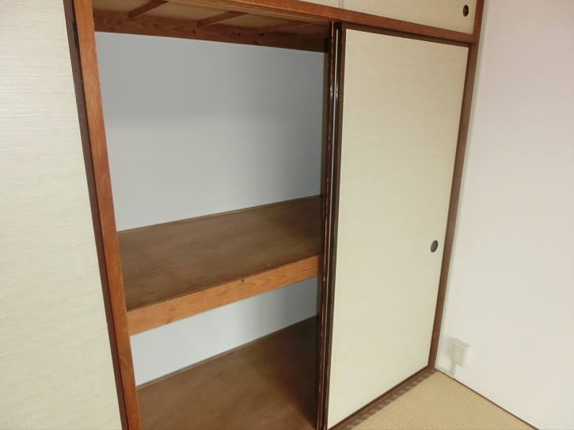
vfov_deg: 56.8
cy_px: 215
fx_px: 398
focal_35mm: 24
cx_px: 287
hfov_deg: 71.6
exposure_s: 1/125
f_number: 3
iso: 160
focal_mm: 4.24
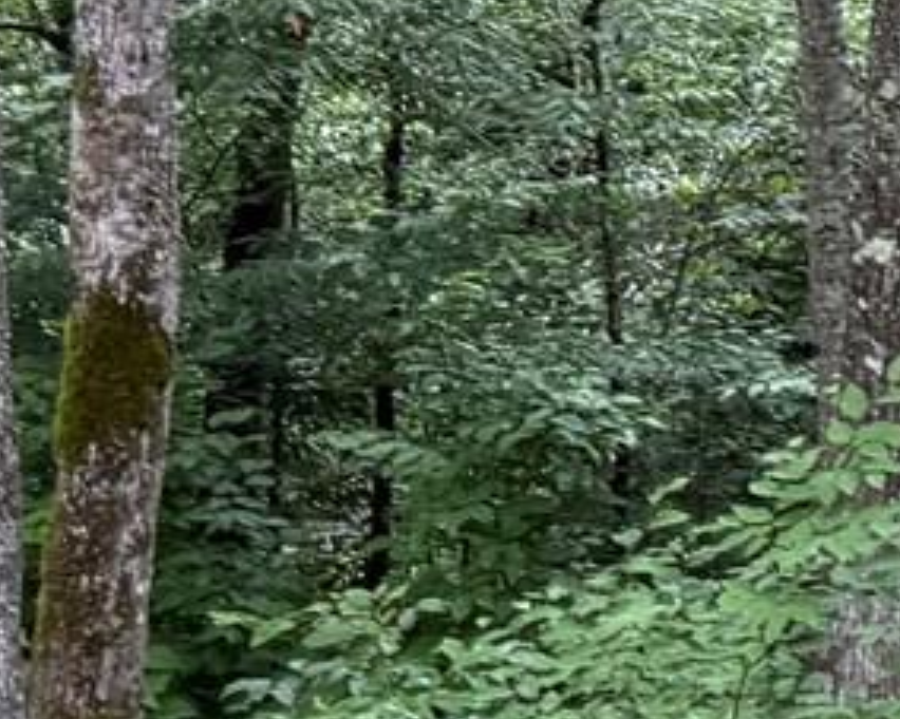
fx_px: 4500
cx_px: 2649
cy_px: -542
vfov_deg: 8.8
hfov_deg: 9.2
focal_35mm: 169
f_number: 1.78
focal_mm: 6.76
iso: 100
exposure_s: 1/323
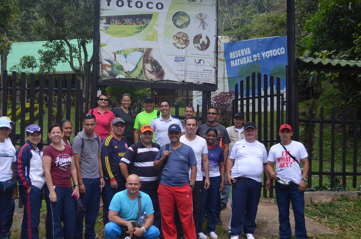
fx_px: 490
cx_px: 159
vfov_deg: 27.4
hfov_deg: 40.4
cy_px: 134
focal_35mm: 49
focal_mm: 24
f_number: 4
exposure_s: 1/1000
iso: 640
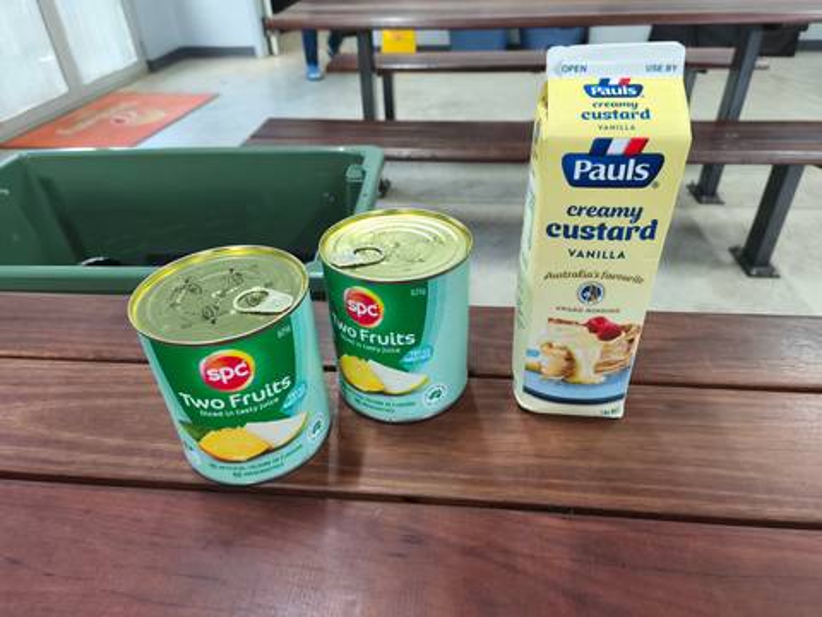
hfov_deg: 73.9
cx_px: 411
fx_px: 546
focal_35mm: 23
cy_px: 308
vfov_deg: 58.9
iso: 320
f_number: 1.7
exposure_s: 1/50
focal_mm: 5.35
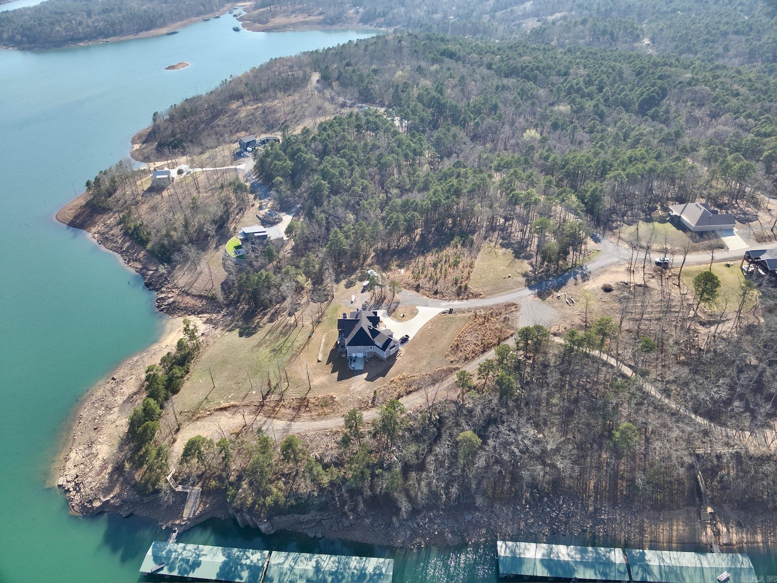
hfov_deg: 71.6
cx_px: 388
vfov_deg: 56.8
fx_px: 539
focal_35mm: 24
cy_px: 292
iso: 100
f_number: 2.8
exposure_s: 1/500
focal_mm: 4.4
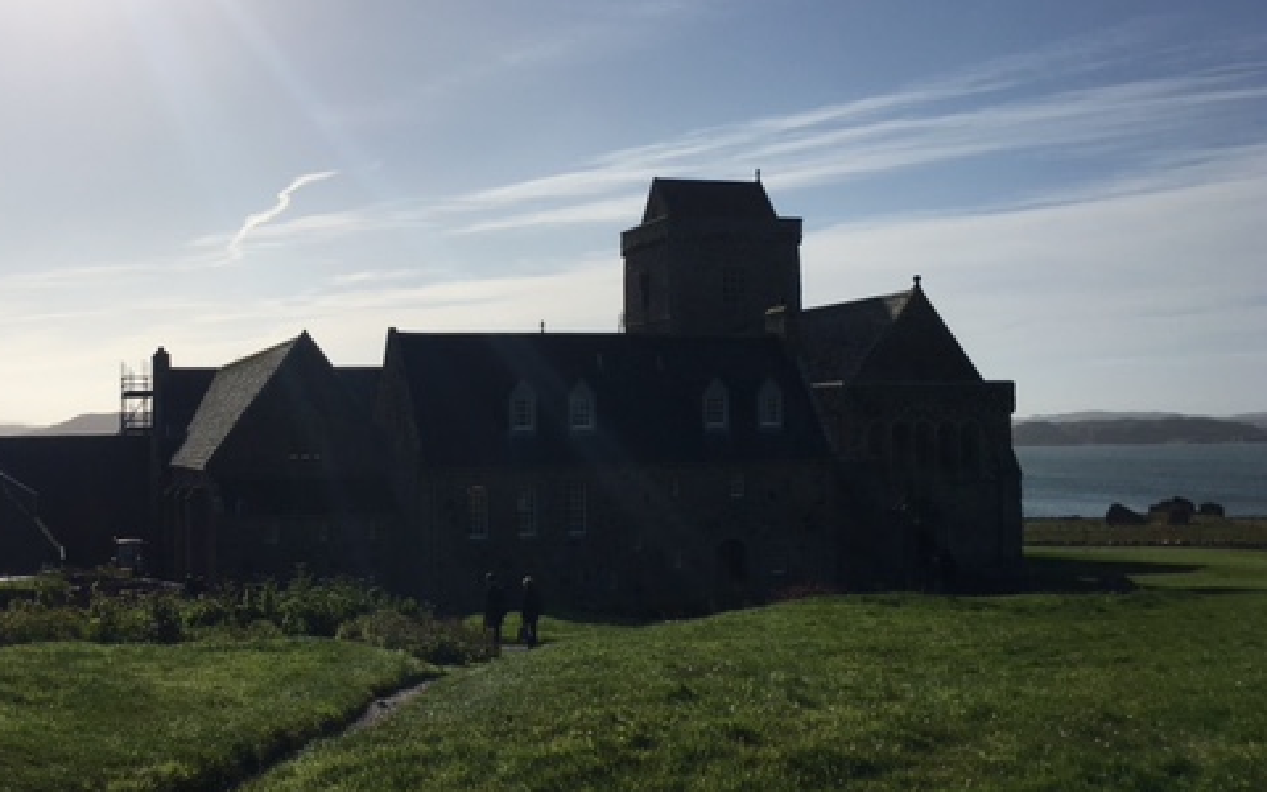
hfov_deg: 47.7
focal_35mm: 41
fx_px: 1416
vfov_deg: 31.2
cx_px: 470
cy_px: 399
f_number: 2.2
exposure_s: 1/6410
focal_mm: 4.15
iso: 25
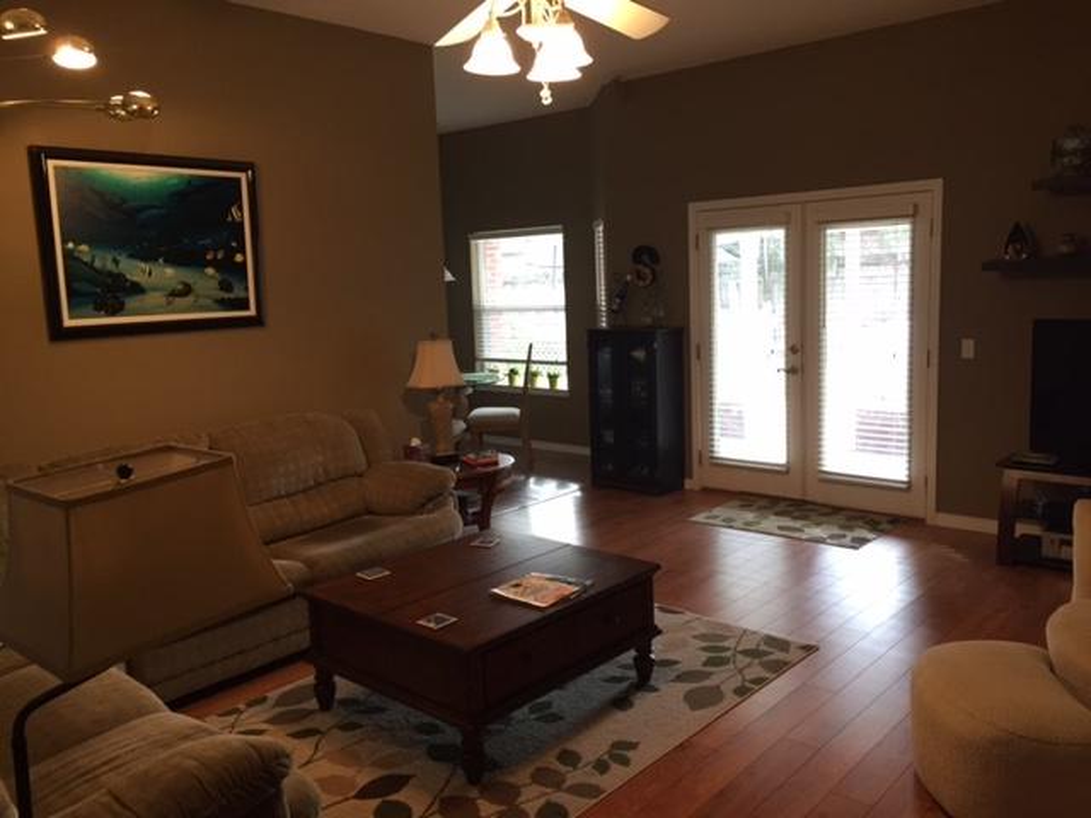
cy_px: 409
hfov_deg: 61.7
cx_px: 546
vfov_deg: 48.2
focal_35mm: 29
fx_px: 914
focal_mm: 4.15
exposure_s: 1/30
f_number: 2.2
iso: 100
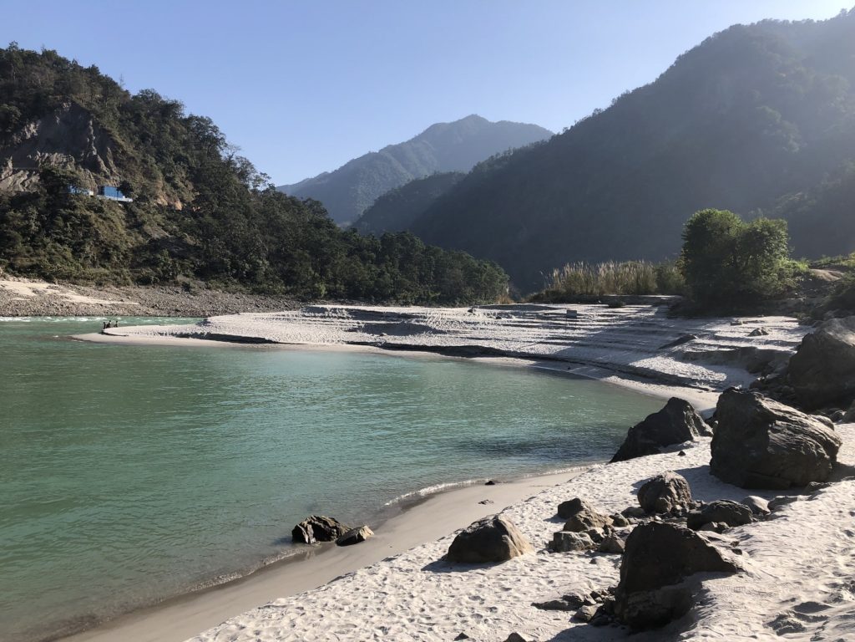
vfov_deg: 49.7
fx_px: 692
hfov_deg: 63.4
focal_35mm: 28
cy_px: 321
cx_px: 428
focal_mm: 3.99
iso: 20
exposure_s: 1/1548
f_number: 1.8
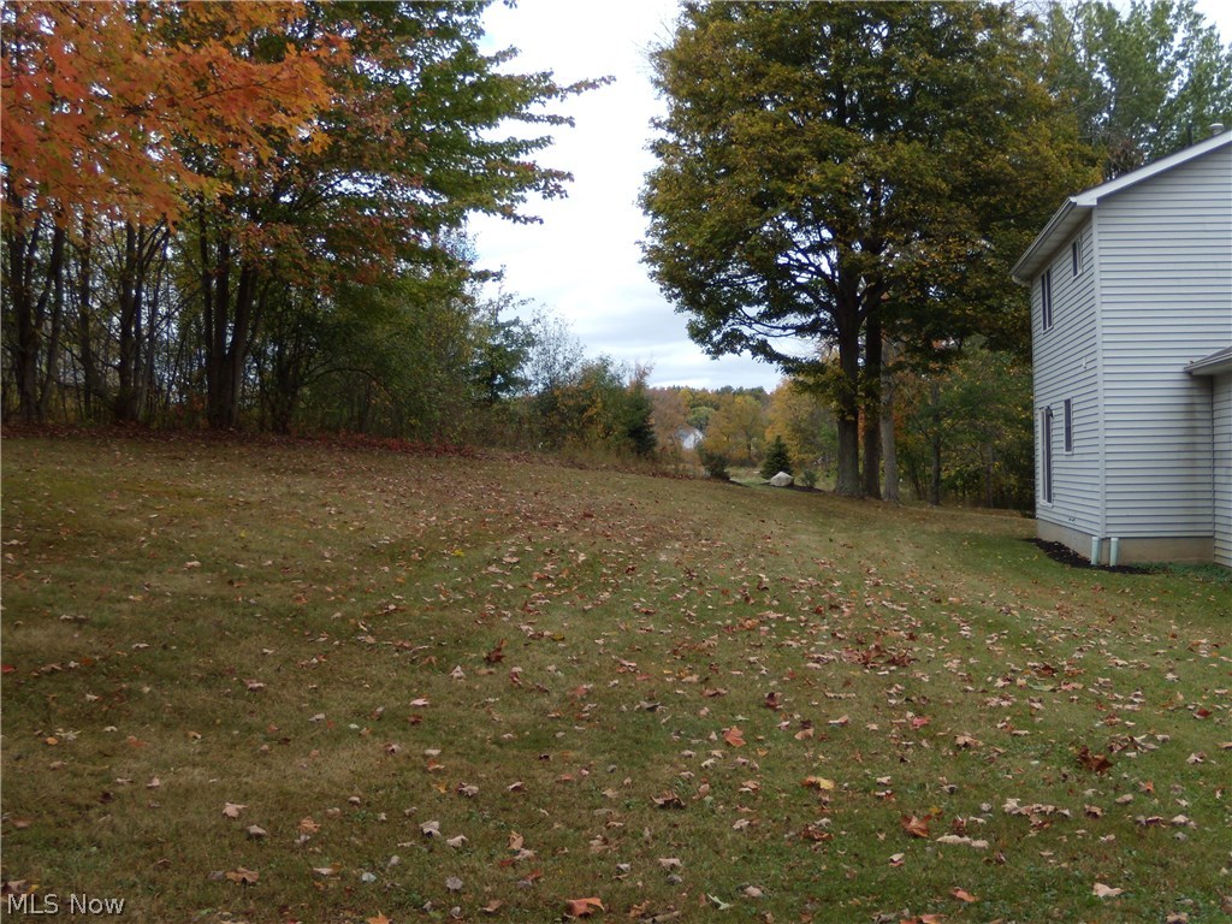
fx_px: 1281
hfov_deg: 51.4
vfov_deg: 39.7
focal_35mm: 36
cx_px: 616
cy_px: 462
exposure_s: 1/320
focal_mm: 6.4
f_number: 3.6
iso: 80
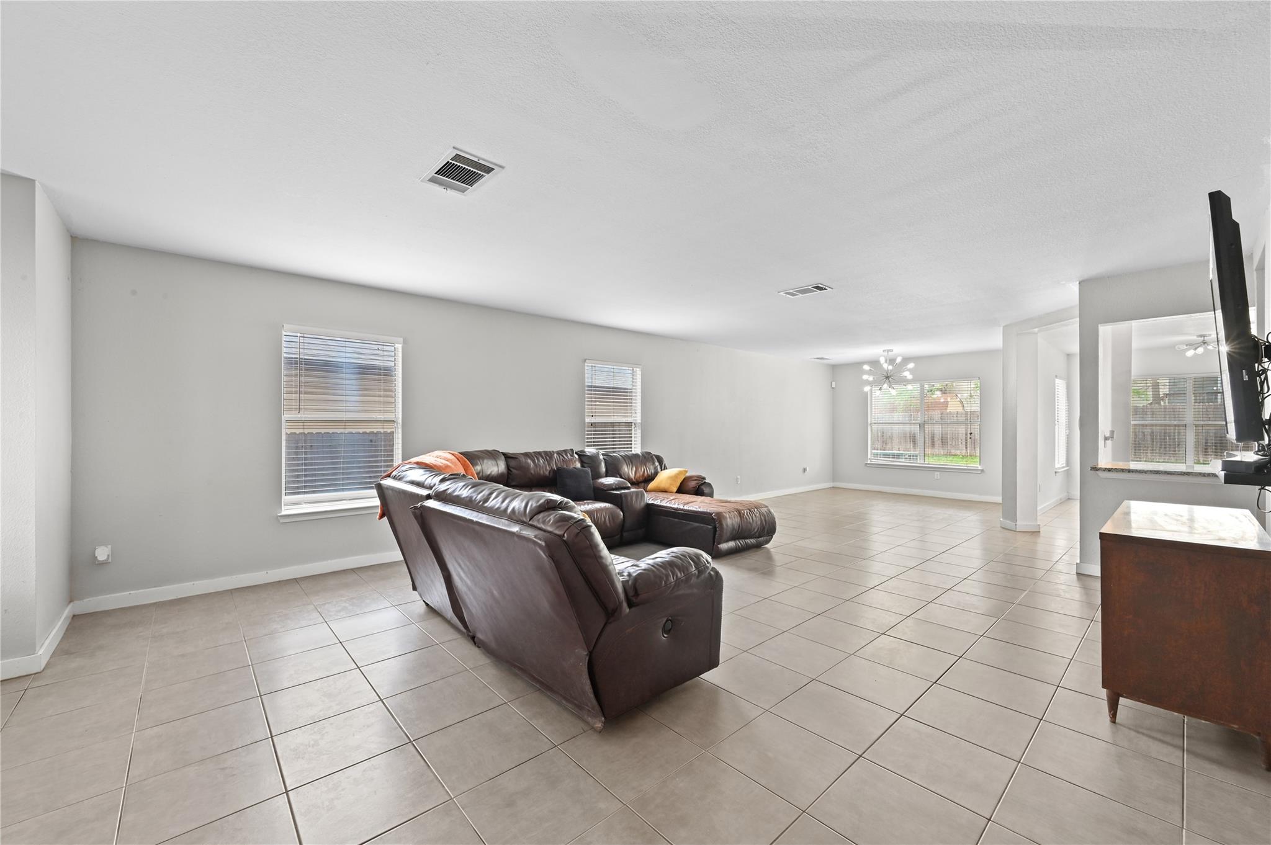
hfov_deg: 104.3
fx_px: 494
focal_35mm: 14
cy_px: 422
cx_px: 636
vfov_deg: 81.1
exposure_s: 1.6
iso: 200
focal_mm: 14
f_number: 14
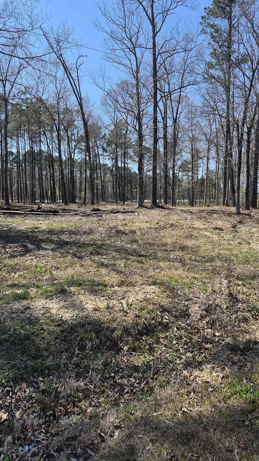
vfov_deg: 71.9
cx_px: 145
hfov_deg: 44.3
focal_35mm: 26
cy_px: 231
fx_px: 317
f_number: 1.8
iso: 80
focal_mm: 5.4
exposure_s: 1/3264
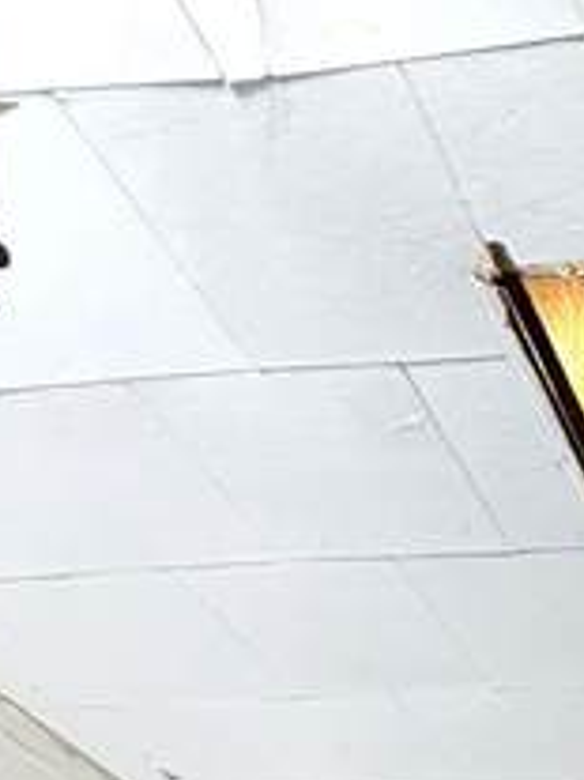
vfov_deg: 20.7
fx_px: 1464
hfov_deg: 19.5
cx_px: 893
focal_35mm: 65
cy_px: 1406
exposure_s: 1/60
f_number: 2.2
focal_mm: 2.22
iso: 320
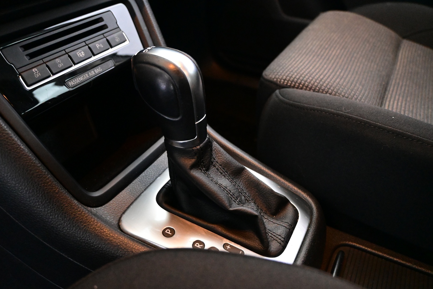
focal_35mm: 32
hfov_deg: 59.5
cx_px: 216
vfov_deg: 41.7
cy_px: 144
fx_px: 379
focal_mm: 21
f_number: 4
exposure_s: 1/30
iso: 7200
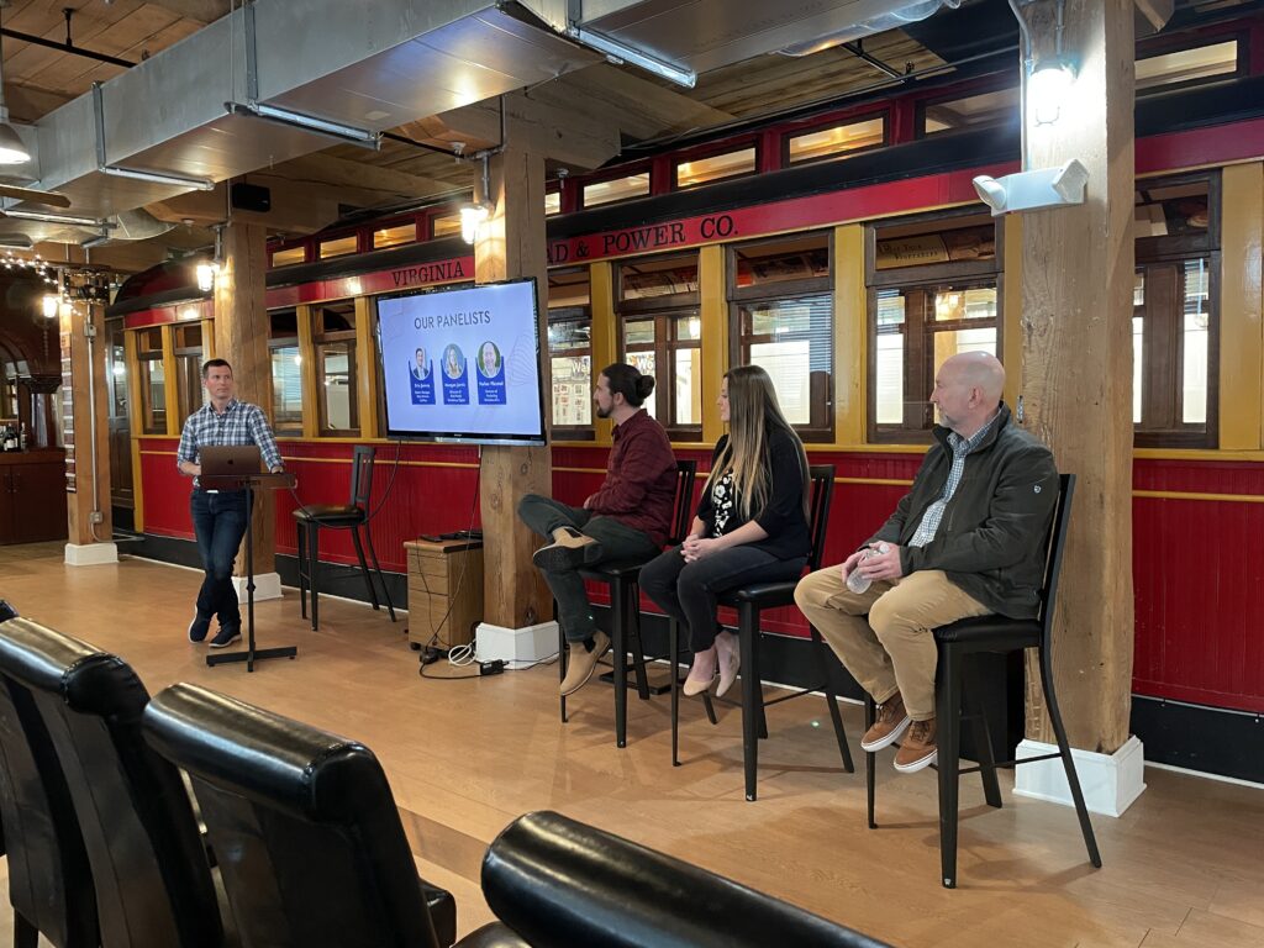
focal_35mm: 26
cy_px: 474
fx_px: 949
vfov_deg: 53.1
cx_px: 632
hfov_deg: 67.3
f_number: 1.6
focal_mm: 4.2
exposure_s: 1/30
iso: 500
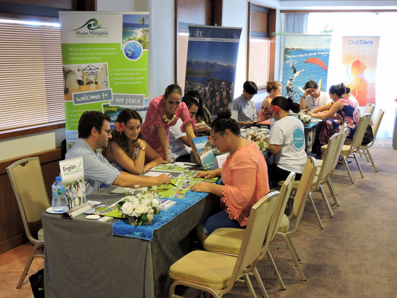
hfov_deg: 38.2
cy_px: 149
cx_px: 198
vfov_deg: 29.1
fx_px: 573
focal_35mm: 50
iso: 400
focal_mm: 9
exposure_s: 1/13
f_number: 4
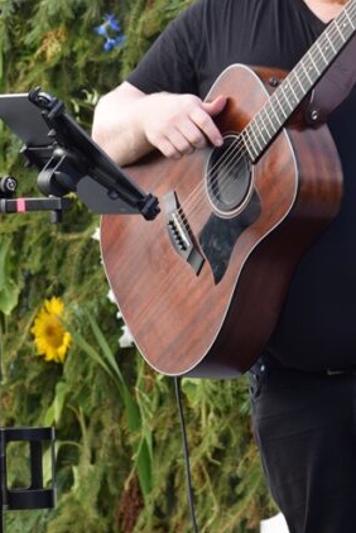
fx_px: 4579
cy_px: 62
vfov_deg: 6.6
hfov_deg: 4.4
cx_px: 429
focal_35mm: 309
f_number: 5.6
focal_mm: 85
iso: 100
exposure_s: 1/125
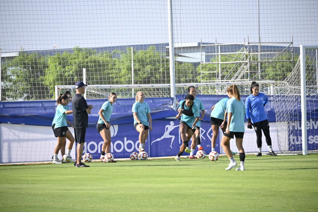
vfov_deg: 5.3
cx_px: 160
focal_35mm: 258
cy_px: 107
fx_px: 2279
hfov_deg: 8.0
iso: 320
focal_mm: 170
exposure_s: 1/1000
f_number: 5.6
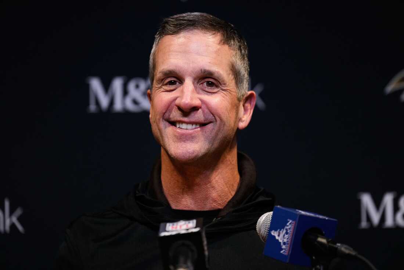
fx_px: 2244
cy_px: 135
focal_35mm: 200
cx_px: 202
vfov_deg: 6.9
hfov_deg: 10.3
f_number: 2.8
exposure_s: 1/400
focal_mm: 200
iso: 2500
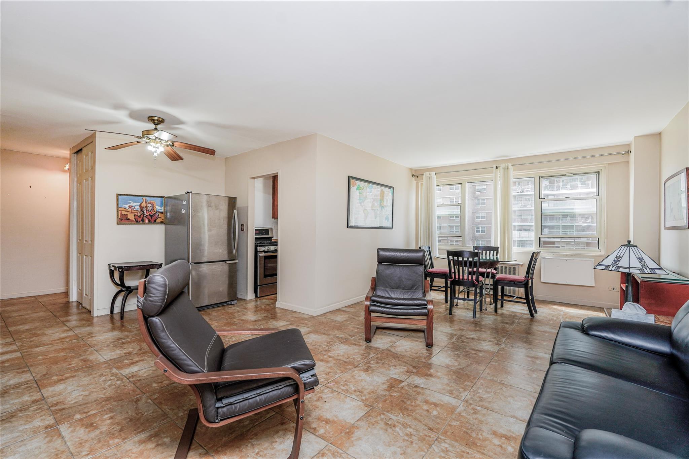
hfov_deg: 96.7
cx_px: 344
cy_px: 230
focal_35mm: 16
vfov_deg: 73.7
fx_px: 306
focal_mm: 16
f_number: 5
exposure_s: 1/50
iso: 100
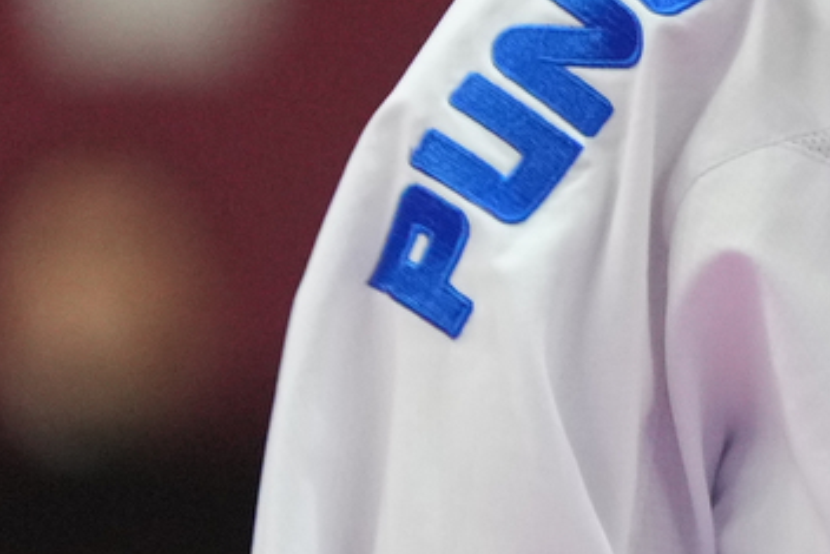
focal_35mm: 1250
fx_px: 28830
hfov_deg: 1.6
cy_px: 389
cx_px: 2181
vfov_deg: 1.1
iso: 2500
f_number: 2.8
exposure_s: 1/1000
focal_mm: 176
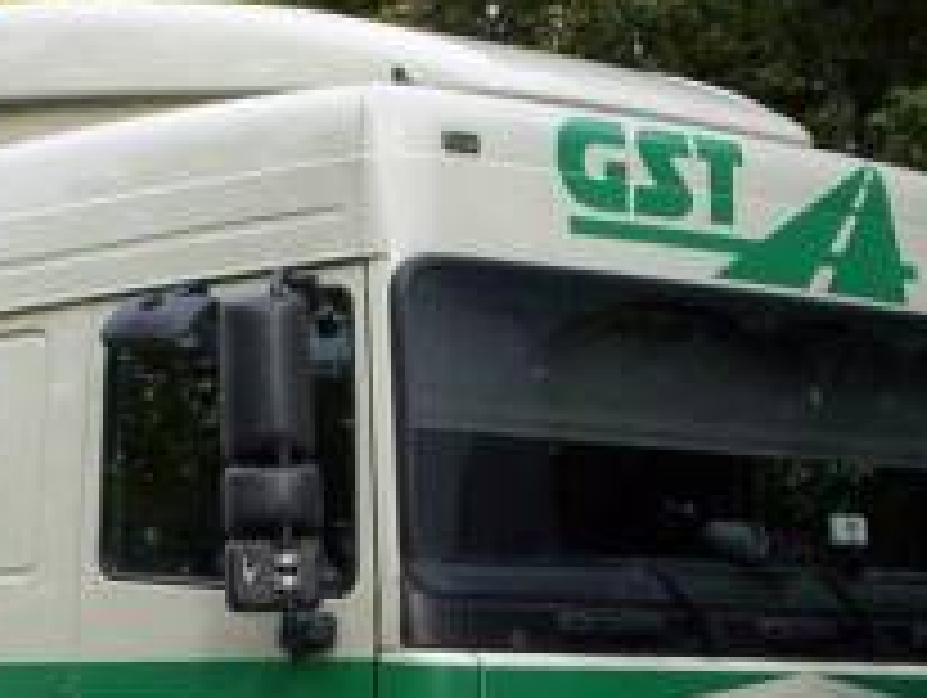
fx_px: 3164
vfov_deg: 12.3
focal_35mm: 118
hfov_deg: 16.0
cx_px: -207
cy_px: 815
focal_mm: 4.99
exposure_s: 1/156
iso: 100
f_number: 4.5
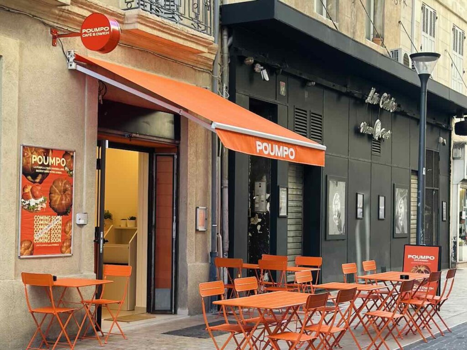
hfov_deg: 39.7
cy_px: 175
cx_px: 234
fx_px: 648
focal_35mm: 48
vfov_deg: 30.3
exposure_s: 1/251
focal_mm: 6.86
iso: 80
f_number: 1.78
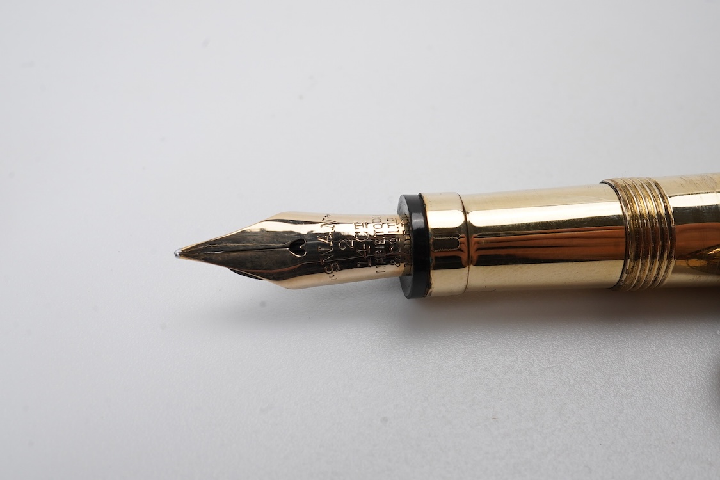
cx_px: 360
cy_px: 240
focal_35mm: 45
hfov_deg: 43.6
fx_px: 900
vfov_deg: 29.9
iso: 500
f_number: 22
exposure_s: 1/100
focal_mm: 30
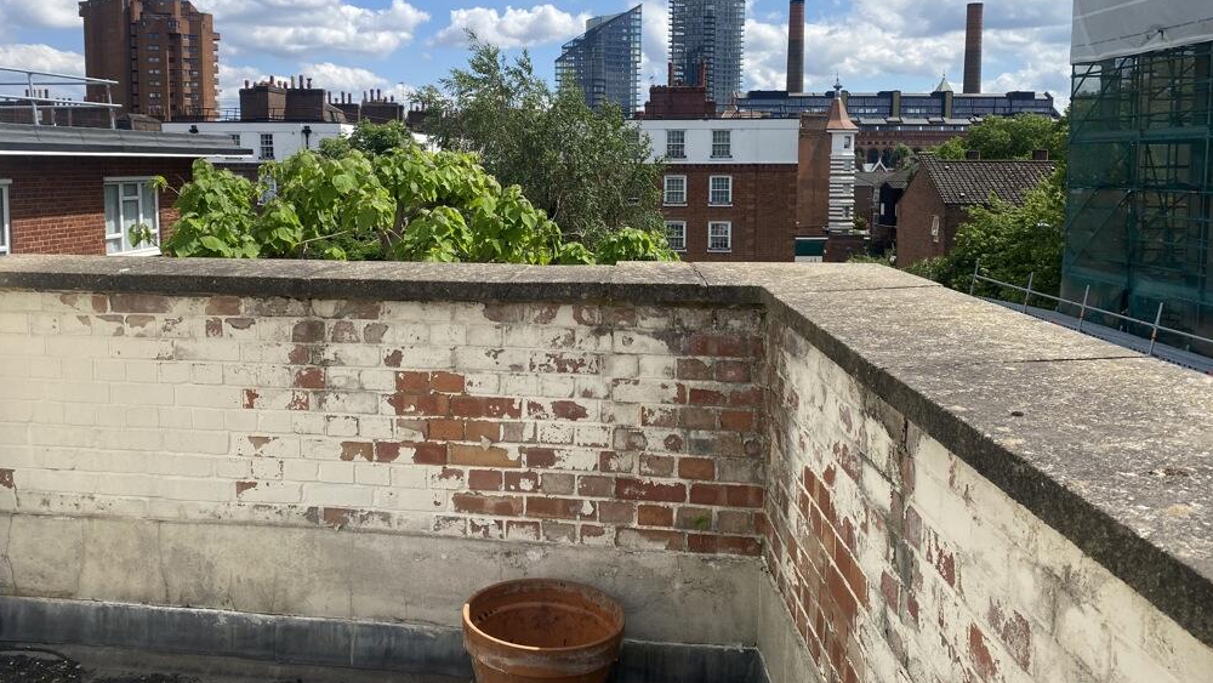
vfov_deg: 39.9
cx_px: 605
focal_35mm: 29
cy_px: 247
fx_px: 933
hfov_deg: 66.1
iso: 32
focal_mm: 4.25
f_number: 1.8
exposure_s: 1/3984
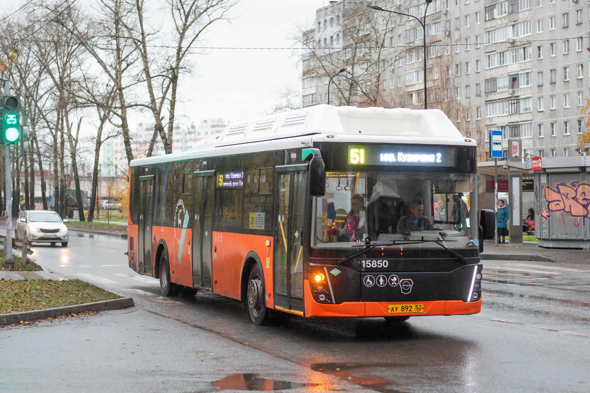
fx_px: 1229
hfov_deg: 27.0
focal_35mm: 75
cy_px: 196
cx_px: 295
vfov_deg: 18.2
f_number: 2.5
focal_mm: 50
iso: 900
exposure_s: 1/500
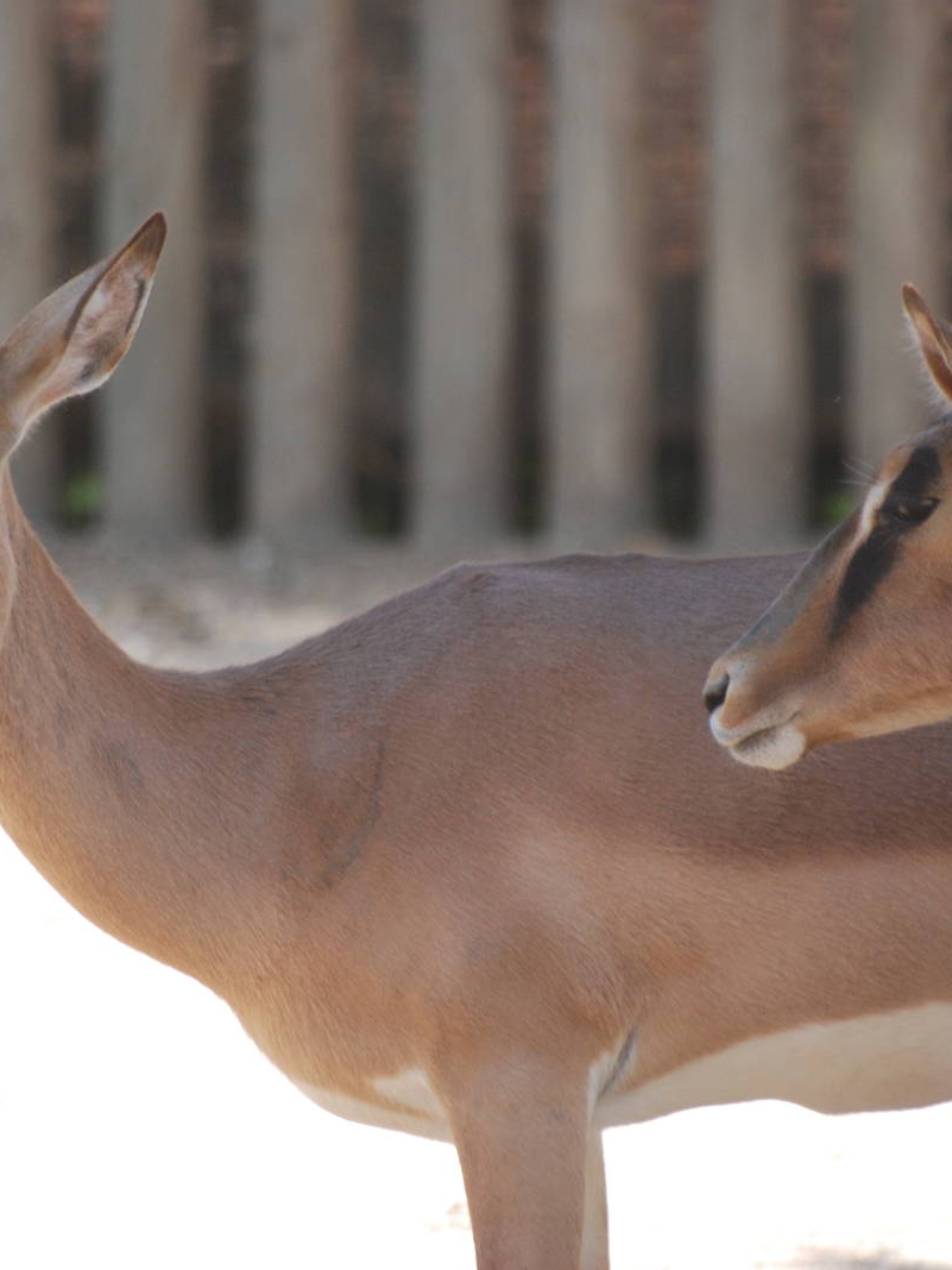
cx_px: 405
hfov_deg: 2.3
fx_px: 23798
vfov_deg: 3.1
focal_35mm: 649
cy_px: 634
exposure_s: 1/250
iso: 400
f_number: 5.6
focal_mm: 300
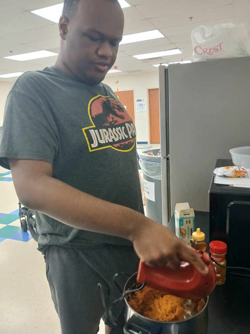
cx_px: 125
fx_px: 250
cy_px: 167
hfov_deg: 53.1
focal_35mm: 26
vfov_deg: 67.3
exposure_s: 1/30
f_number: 1.8
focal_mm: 3.98
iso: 250
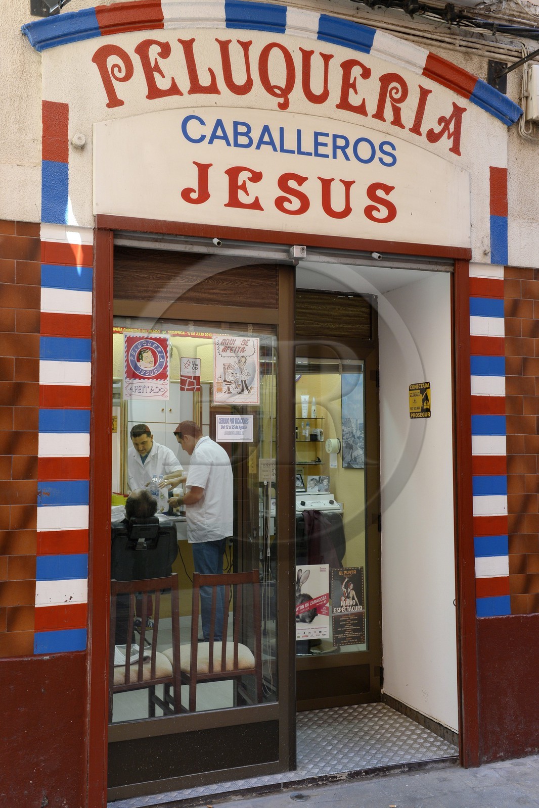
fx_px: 786
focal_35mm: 35
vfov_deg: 54.4
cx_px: 270
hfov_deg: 37.8
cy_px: 404
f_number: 8
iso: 800
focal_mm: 35
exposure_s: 1/100
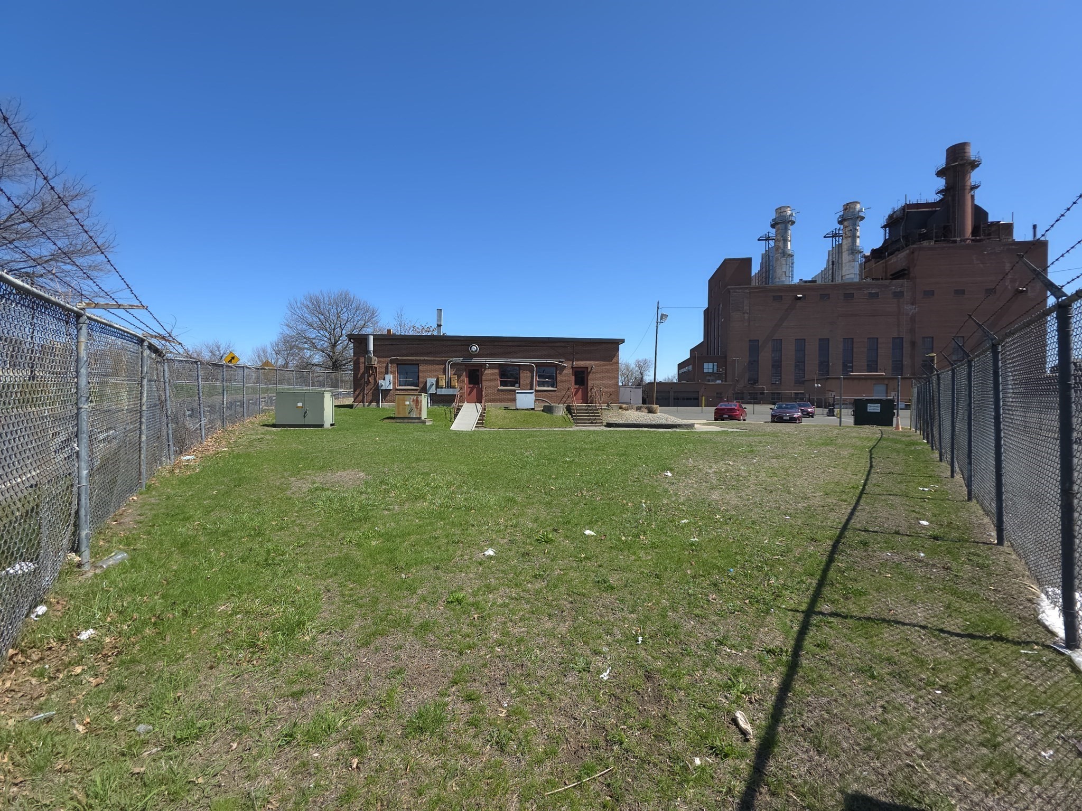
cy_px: 406
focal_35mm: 13
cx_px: 541
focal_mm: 2.2
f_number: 1.9
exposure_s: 1/481
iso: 20
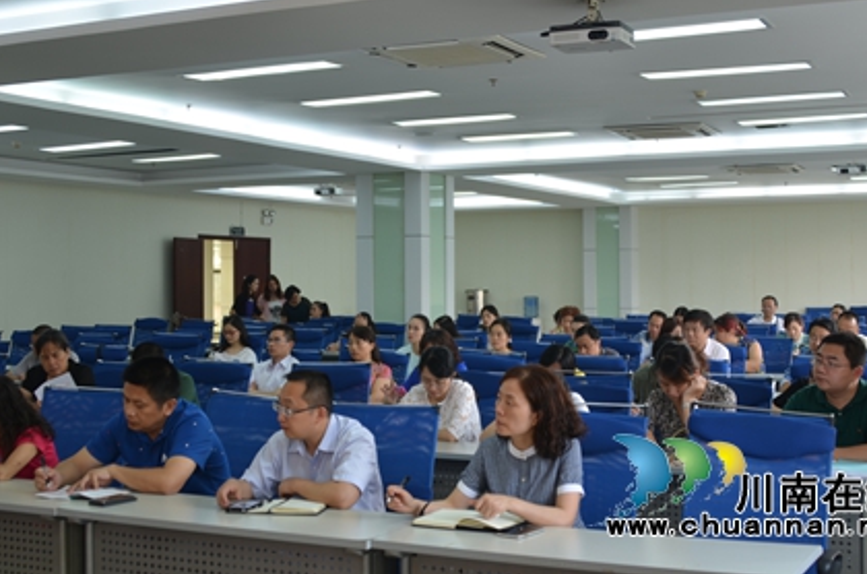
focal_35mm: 50
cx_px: 454
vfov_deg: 26.8
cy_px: 234
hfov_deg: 39.7
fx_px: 1201
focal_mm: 28
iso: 100
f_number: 3.5
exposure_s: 1/15
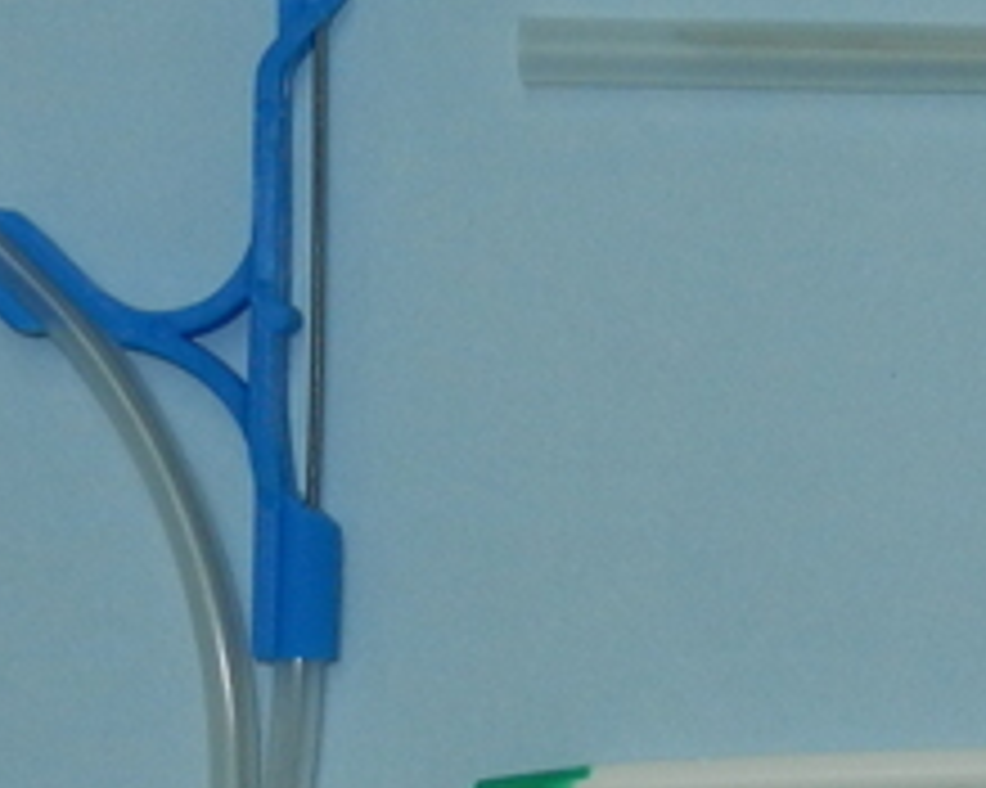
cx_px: 882
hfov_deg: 9.6
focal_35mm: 201
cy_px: 477
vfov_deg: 7.7
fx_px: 5863
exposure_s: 1/30
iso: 200
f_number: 4.2
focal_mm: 8.2
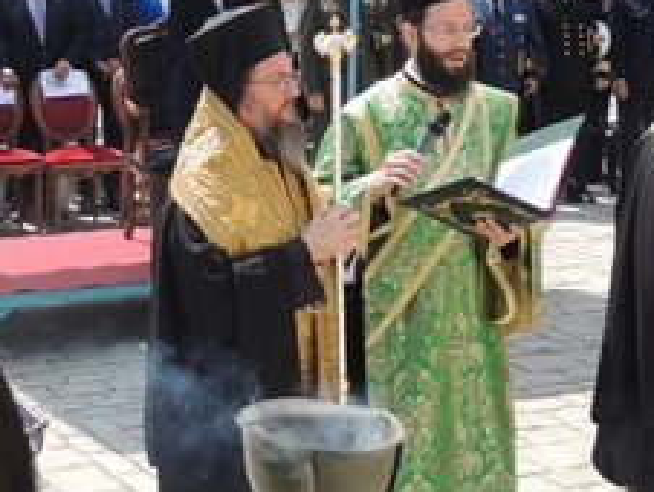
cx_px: 405
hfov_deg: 18.5
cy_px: -55
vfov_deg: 13.7
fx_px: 2005
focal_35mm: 106
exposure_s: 1/500
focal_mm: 7.1
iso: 100
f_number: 3.3
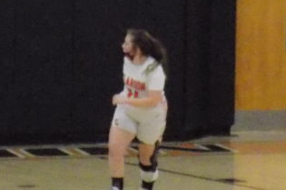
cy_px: -123
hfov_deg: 5.1
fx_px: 3232
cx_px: 106
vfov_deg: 3.4
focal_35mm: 407
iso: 1600
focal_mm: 20.9
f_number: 4.8
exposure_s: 1/60
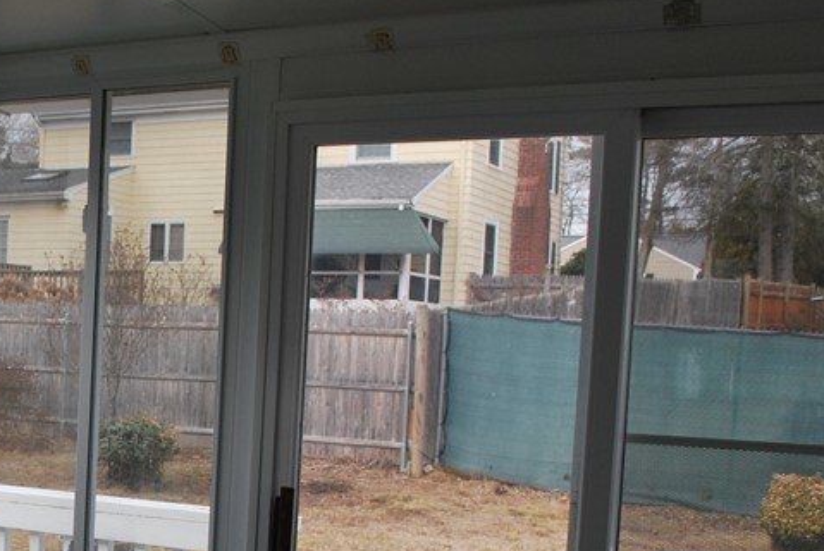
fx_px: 1397
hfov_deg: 30.2
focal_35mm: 61
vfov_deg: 21.9
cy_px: 463
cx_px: -30
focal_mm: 18
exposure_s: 1/125
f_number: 5.6
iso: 200
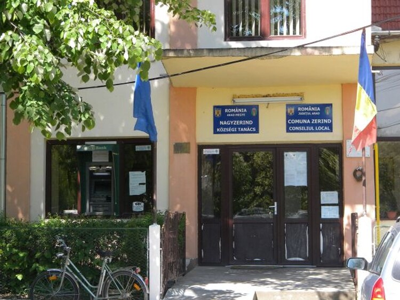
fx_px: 959
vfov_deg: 17.8
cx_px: 200
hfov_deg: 23.6
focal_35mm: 83
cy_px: 150
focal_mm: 15.1
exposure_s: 1/500
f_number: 4.5
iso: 255
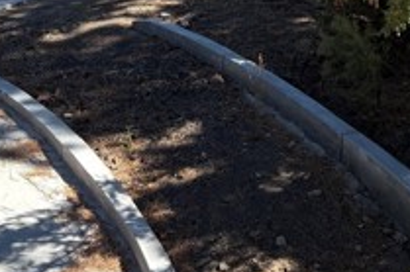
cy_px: -172
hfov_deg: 24.5
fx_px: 945
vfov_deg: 14.9
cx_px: 210
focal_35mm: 83
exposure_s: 1/1550
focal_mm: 5.96
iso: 64
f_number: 1.6
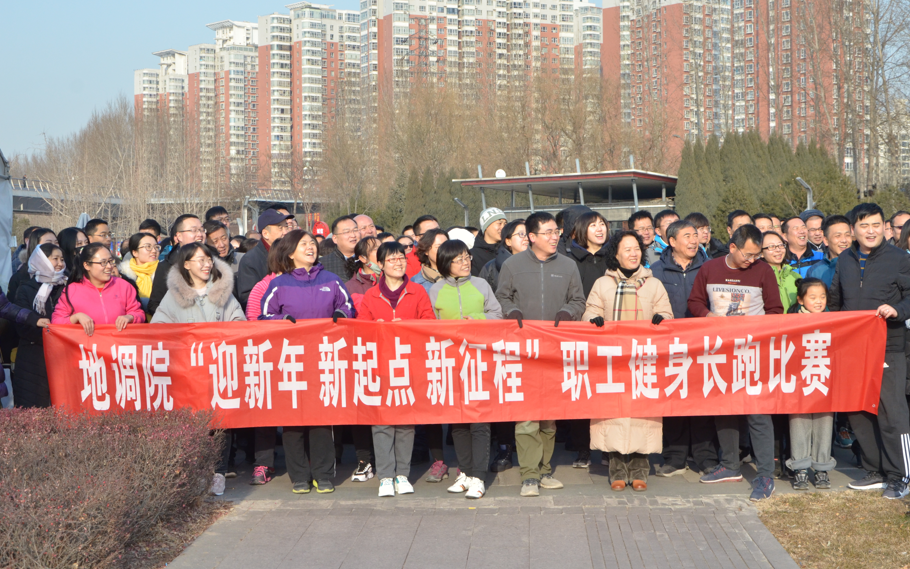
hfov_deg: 33.5
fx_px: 1513
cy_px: 256
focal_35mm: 61
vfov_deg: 21.3
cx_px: 476
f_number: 7.1
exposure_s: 1/1000
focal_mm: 38
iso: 800
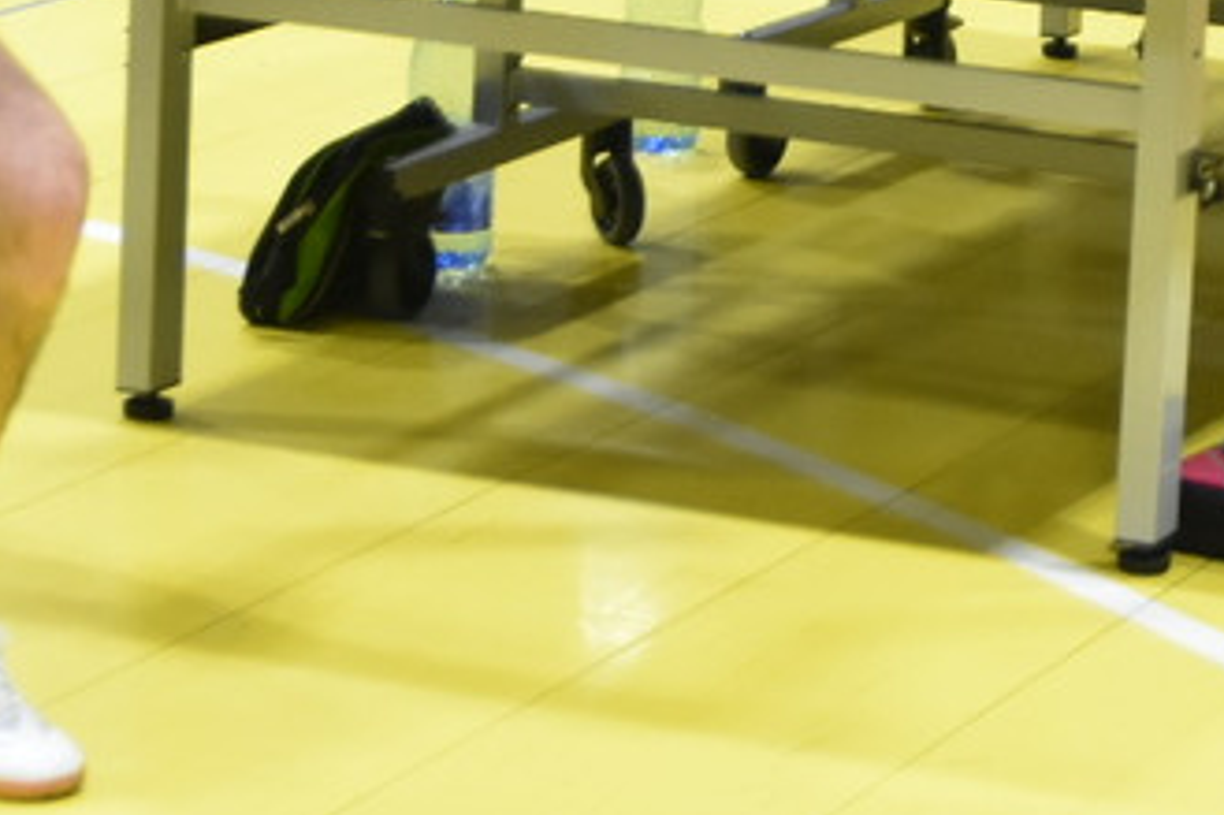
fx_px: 5397
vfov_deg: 8.4
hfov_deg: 12.6
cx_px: 1484
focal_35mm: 159
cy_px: -588
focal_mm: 29
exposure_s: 1/200
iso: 1600
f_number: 2.8
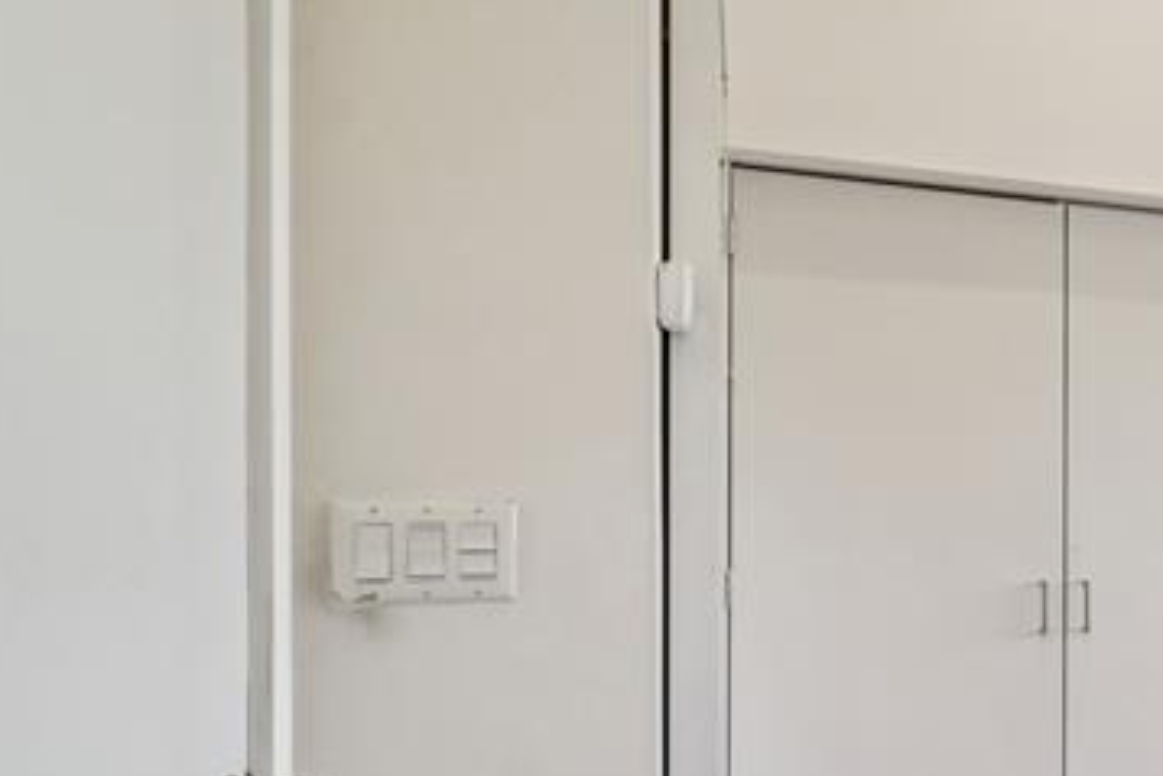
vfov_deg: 33.0
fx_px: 1293
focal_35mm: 40
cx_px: 1563
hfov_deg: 33.2
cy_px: 555
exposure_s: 1/40
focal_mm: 14
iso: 400
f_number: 8
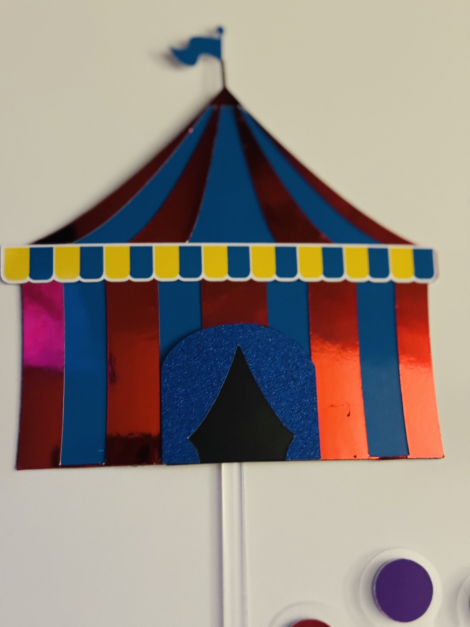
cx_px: 235
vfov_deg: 39.7
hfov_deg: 30.3
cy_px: 314
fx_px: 869
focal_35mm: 48
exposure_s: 1/23
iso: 800
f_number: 1.78
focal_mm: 6.76
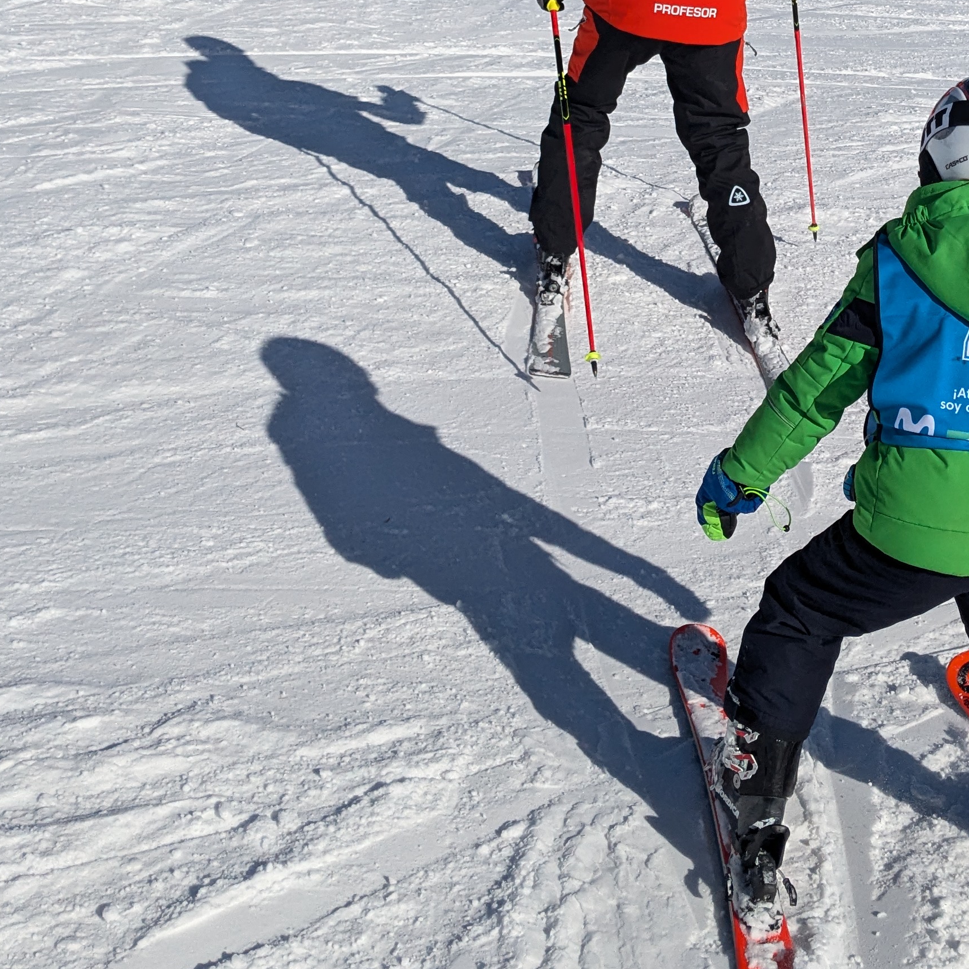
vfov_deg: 29.8
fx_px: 1774
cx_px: 812
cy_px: 187
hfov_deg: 29.7
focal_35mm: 56
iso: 75
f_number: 1.73
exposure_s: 1/11628
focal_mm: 4.38
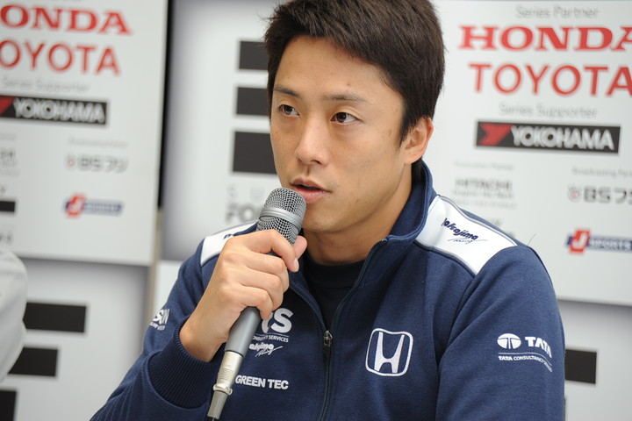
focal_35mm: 200
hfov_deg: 10.3
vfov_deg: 6.9
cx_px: 316
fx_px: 3511
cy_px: 210
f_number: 6.7
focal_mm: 200
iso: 800
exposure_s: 1/60
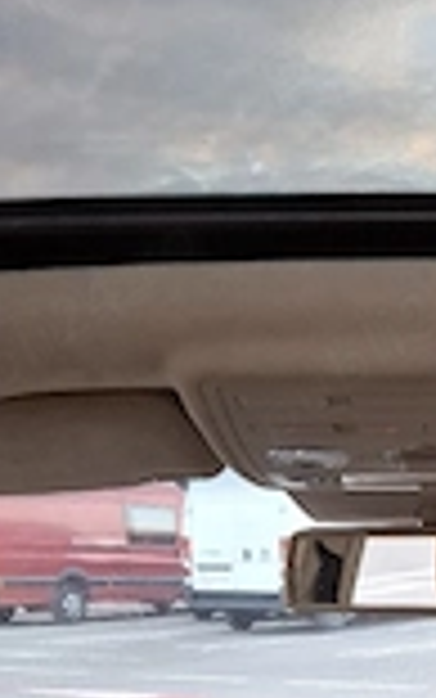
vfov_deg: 29.7
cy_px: 739
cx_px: 490
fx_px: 1197
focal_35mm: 63
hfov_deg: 19.7
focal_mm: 5.54
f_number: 1.8
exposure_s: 1/100
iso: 320
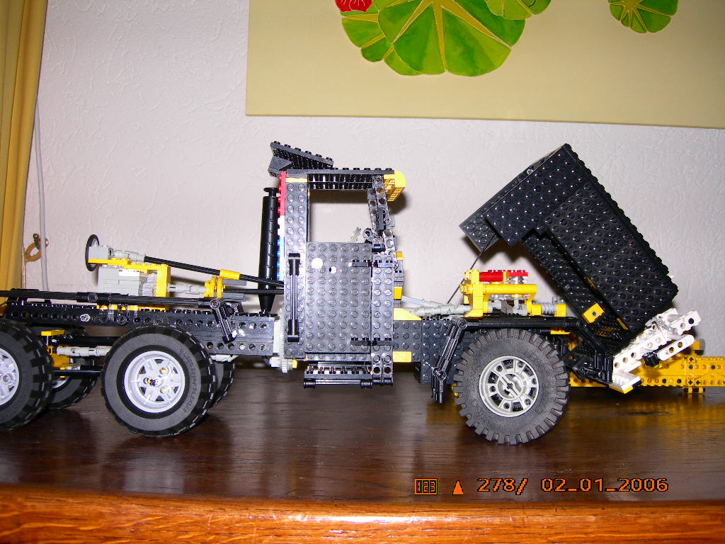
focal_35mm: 38
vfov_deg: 37.7
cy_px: 272
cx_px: 362
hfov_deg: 49.0
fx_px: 796
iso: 50
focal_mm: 7.8
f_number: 2.8
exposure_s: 1/60.1
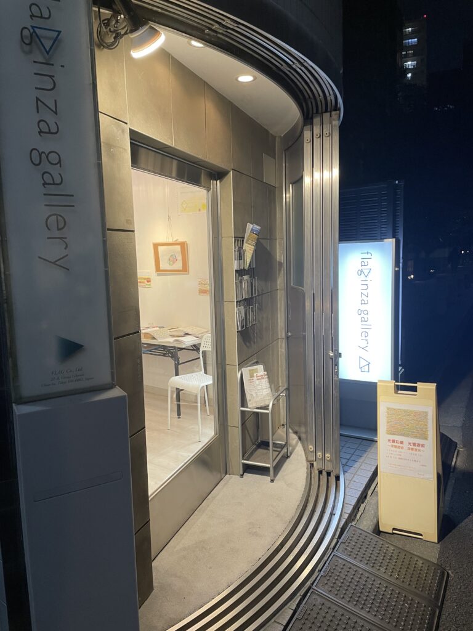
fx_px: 474
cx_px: 236
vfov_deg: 67.3
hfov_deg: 53.1
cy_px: 316
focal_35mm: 26
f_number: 1.6
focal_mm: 4.2
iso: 125
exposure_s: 1/50
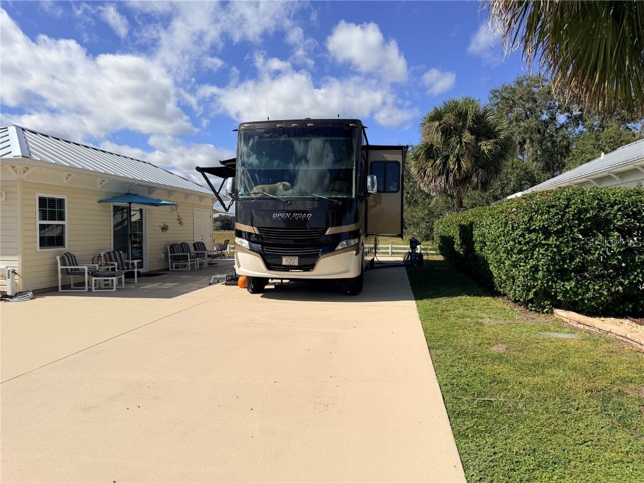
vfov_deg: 56.8
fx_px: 446
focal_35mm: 24
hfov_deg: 71.6
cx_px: 322
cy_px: 242
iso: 80
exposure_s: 1/8130
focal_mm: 6.76
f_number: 1.78
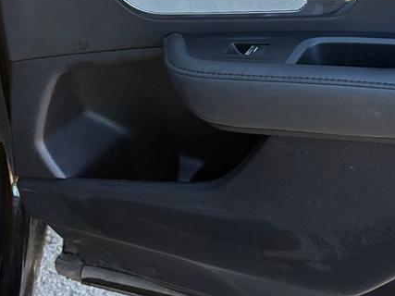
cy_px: 16
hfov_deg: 23.6
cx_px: 426
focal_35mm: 78
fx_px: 890
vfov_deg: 18.5
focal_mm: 5.96
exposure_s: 1/230
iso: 50
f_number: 1.6
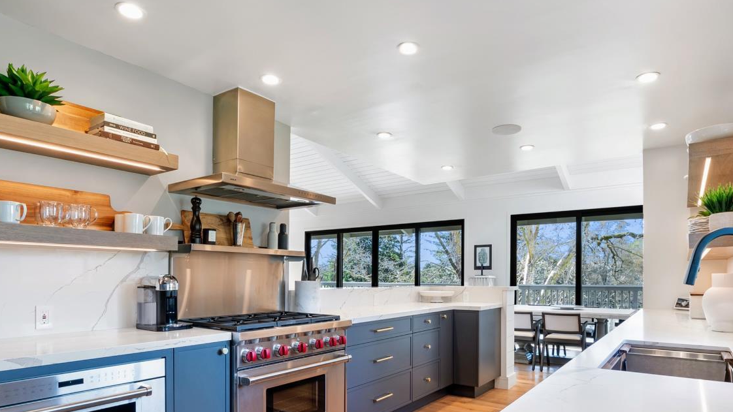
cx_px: 387
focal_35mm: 21
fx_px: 408
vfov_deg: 53.0
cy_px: 256
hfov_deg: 83.8
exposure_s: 1/1.67
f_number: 9
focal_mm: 10
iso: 250
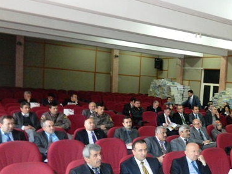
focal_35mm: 43
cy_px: 117
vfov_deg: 33.3
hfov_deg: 41.2
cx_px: 198
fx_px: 288
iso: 500
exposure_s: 1/30
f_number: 3.1
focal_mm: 4.5
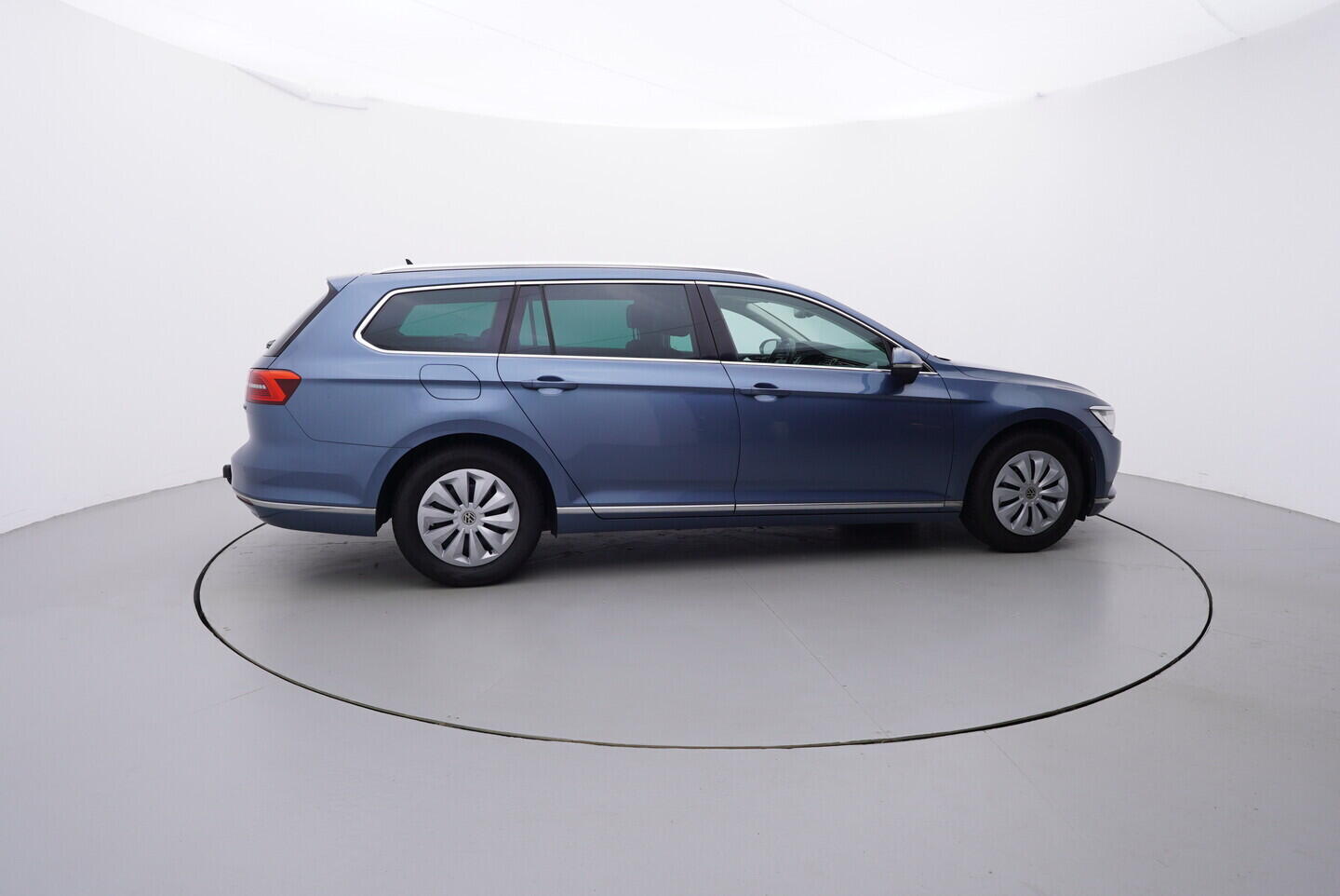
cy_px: 448
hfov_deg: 77.3
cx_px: 670
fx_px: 838
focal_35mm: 22
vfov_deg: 56.2
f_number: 5
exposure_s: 1/80
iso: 200
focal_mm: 15
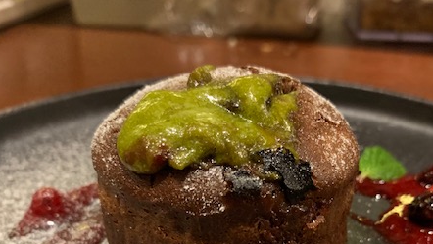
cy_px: 233
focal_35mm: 41
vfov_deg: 27.7
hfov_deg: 48.9
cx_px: 271
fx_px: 471
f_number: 1.8
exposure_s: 1/25
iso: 640
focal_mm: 4.25
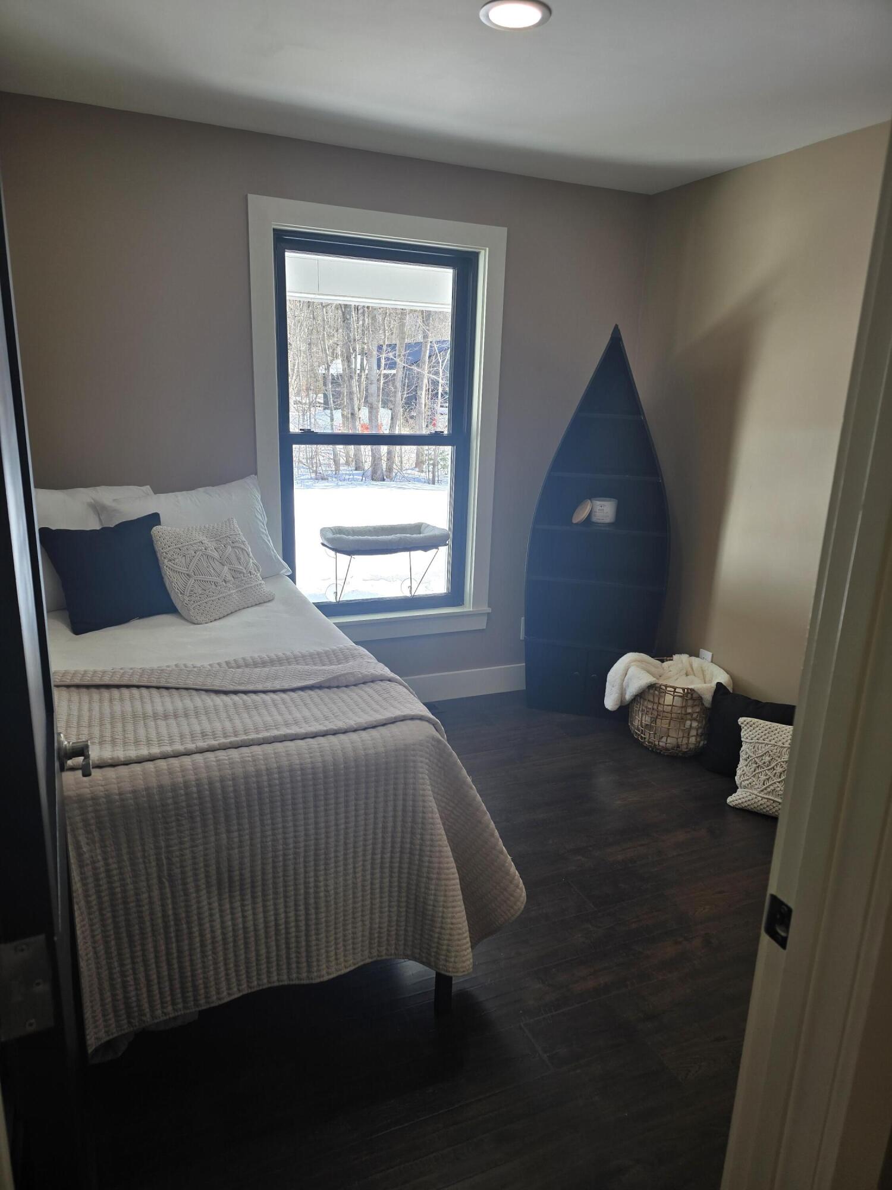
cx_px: 446
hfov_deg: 58.9
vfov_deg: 73.9
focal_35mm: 23
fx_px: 790
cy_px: 595
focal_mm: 6.3
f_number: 1.7
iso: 20
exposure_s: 1/120
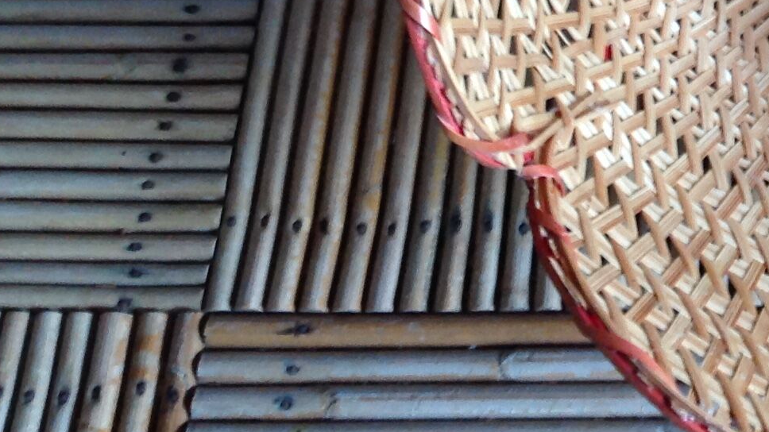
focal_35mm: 102
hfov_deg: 19.8
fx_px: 2079
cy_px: -220
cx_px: 908
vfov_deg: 11.4
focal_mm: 4.28
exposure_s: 1/15
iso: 125
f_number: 2.4
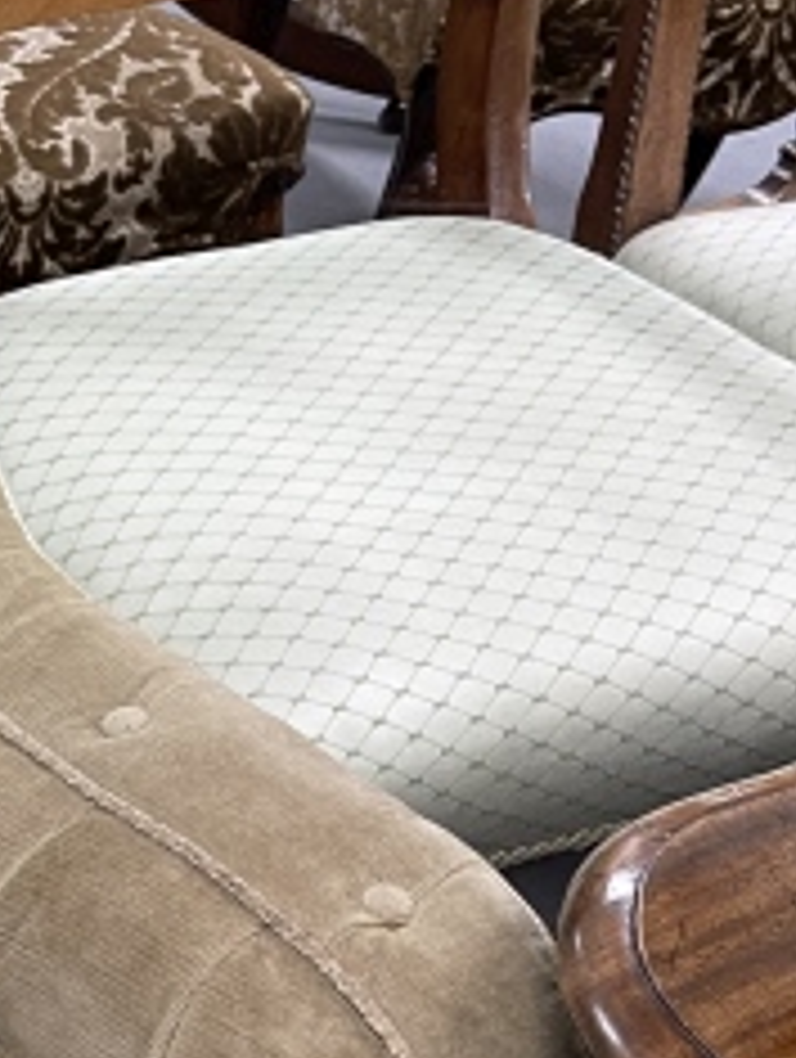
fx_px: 2721
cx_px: -560
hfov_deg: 14.9
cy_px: 977
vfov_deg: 21.4
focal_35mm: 89
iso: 100
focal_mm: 5.1
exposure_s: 1/50
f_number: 1.6
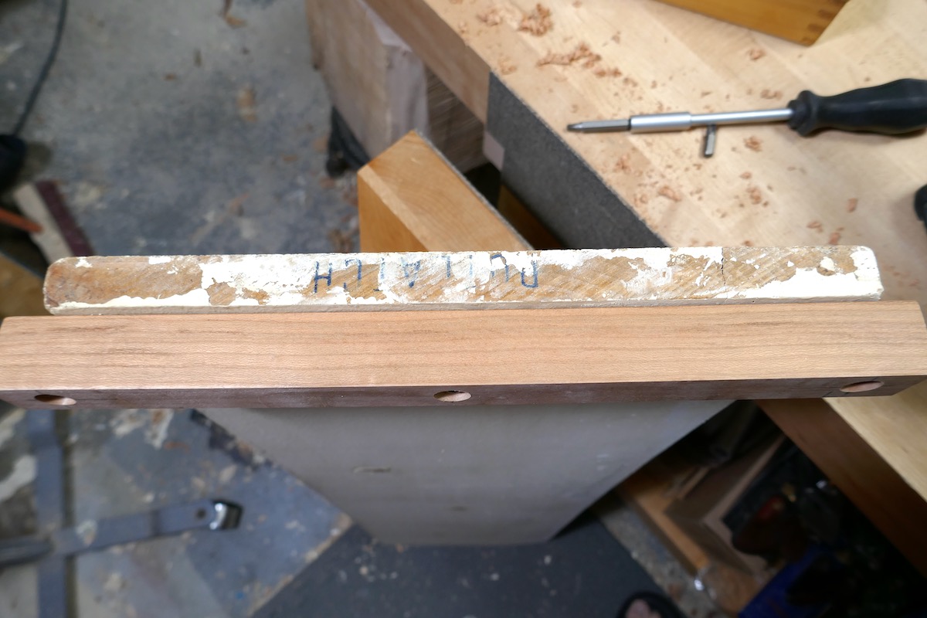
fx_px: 644
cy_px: 309
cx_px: 464
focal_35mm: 25
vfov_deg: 51.3
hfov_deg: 71.5
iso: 250
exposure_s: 1/60
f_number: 3.5
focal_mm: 9.1
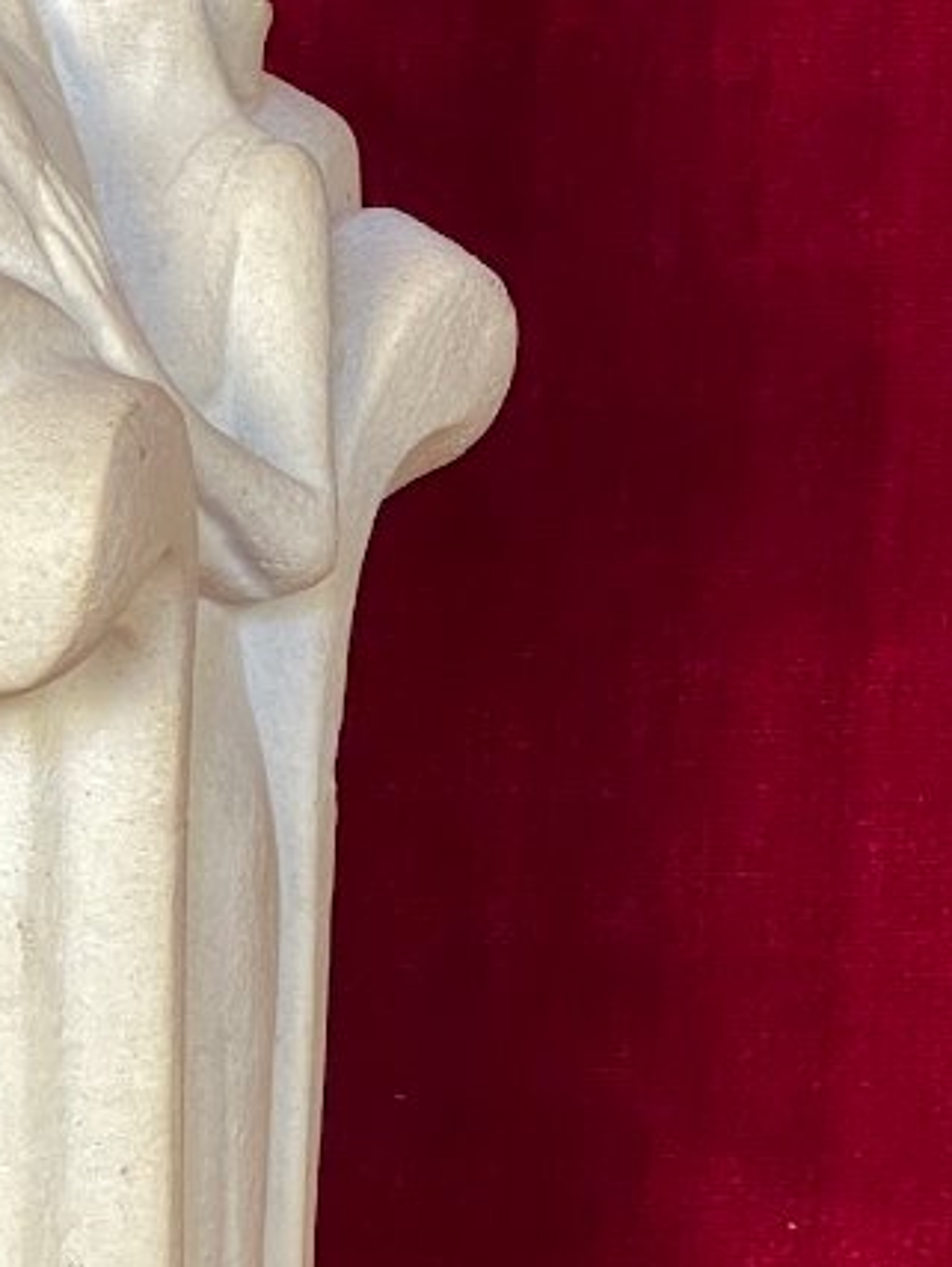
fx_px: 5346
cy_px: 1110
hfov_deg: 10.1
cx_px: 68
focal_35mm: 146
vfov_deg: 13.4
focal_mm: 6
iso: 640
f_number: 2
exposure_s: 1/60
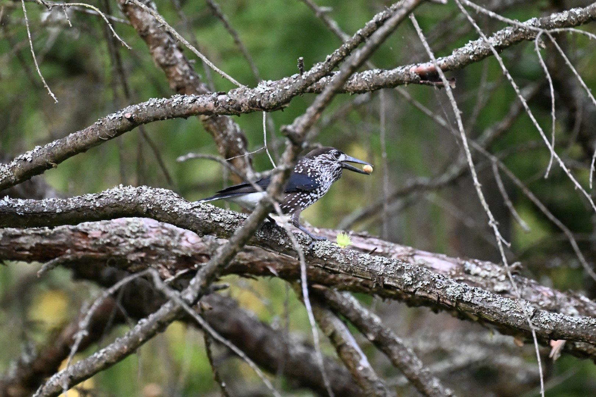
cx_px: 298
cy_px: 198
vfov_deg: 1.7
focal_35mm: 800
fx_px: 13243
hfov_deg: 2.6
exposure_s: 1/800
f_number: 11
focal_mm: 800
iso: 18000
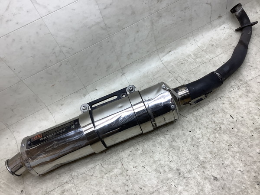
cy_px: 98
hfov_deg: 58.4
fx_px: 233
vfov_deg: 45.4
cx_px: 130
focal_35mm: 31
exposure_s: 1/120
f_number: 2.4
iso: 80
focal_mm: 3.3
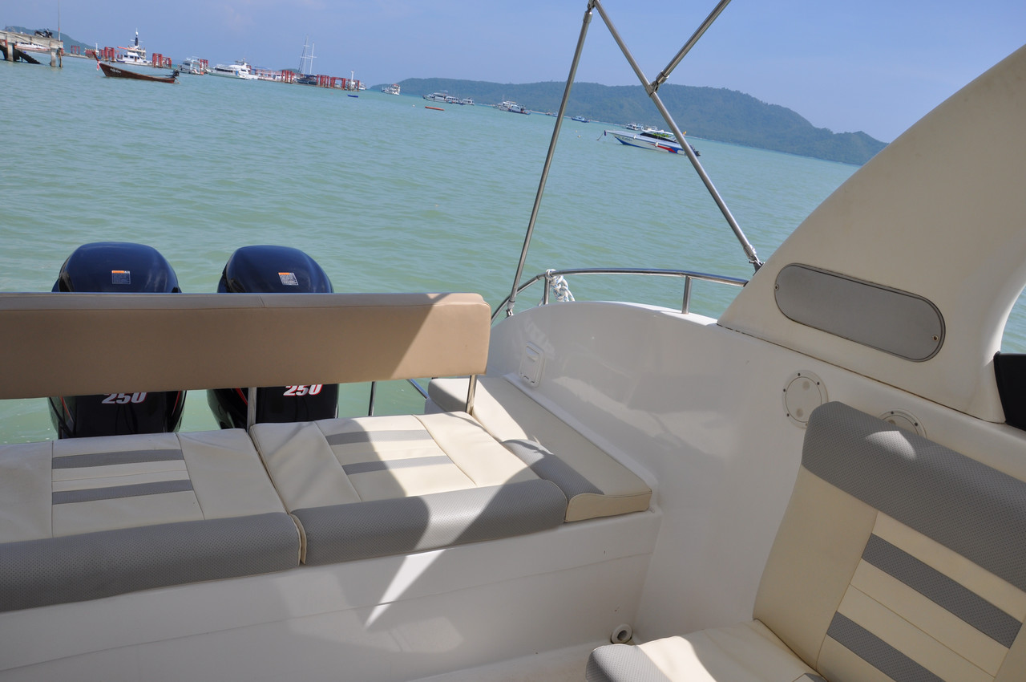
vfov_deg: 47.8
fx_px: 769
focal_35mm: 27
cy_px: 341
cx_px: 513
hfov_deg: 67.4
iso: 200
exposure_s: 1/400
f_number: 10
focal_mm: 18
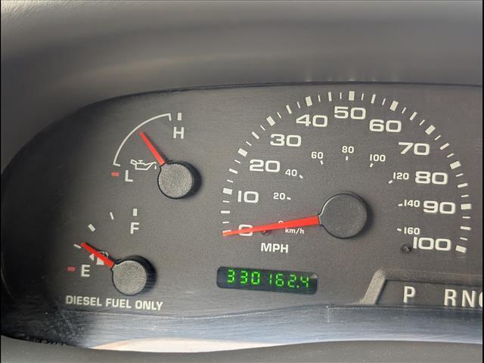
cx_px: 242
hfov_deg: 38.9
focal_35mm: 49
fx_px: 685
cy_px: 182
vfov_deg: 29.7
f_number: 1.68
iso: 503
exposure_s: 1/323
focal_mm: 6.9
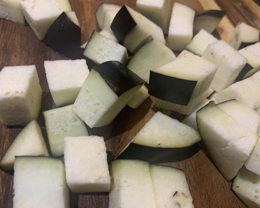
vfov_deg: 51.5
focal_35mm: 28
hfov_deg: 62.2
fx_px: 215
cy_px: 107
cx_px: 130
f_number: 1.8
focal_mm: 4.25
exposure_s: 1/50
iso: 250
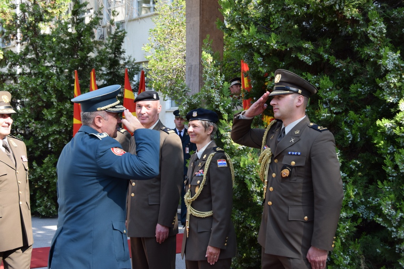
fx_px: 774
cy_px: 134
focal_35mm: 69
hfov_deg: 29.2
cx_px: 202
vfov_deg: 19.7
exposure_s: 1/250
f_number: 8
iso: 400
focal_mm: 46
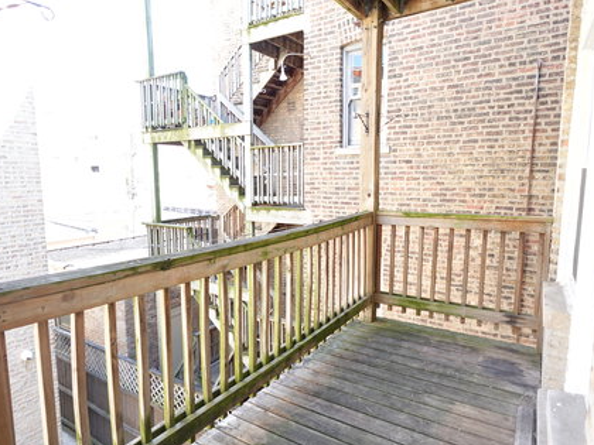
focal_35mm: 22
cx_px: 274
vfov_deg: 61.1
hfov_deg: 76.3
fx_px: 378
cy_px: 225
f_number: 2
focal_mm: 7.6
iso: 125
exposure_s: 1/100
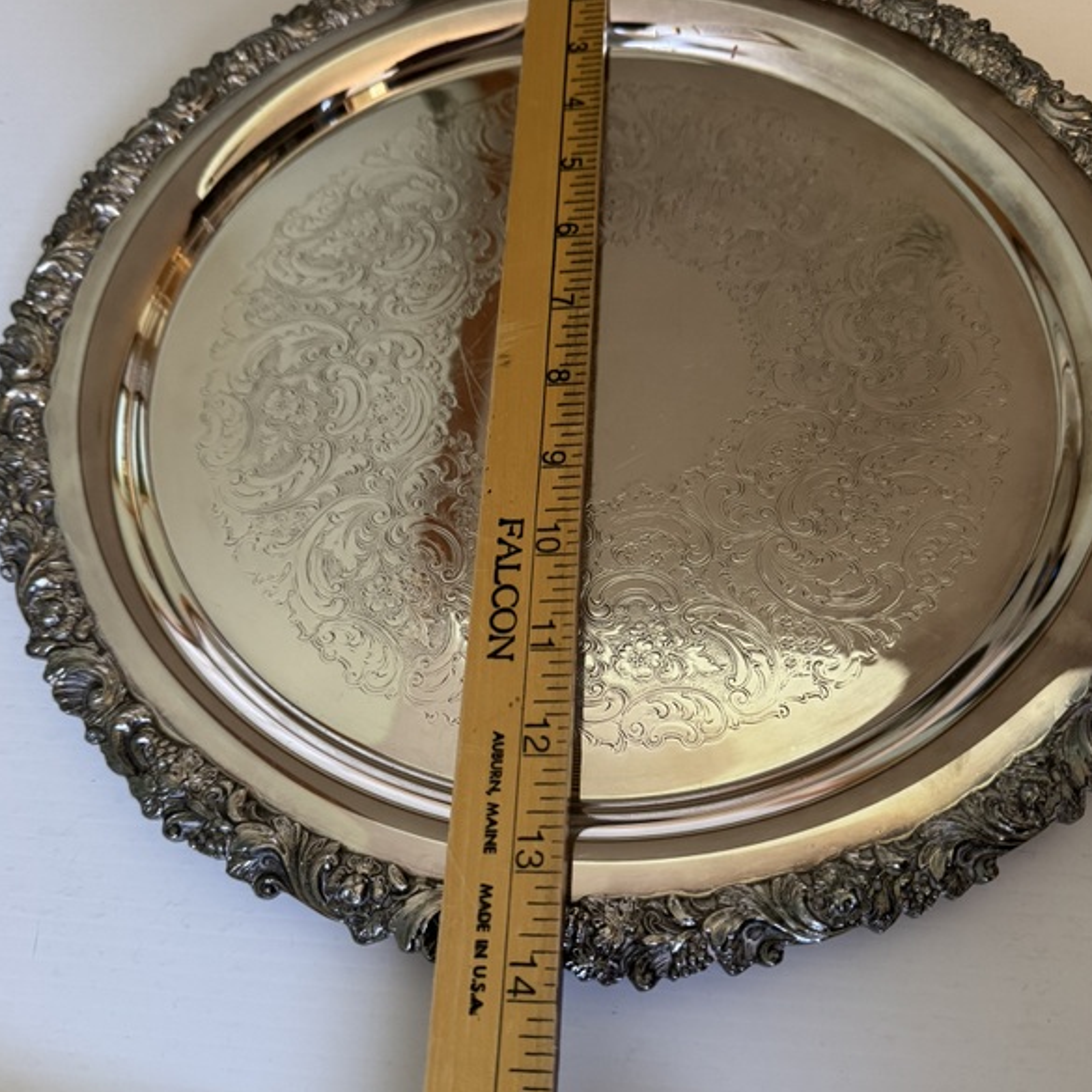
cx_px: 545
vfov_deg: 55.6
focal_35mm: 29
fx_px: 1035
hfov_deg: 55.6
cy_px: 590
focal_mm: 6.76
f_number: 1.78
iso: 500
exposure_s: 1/60
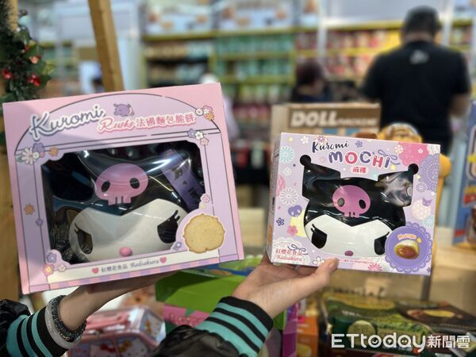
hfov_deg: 71.6
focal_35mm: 24
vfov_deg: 56.8
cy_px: 178
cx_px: 238
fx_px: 330
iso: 100
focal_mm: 6.86
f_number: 1.78
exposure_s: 1/120
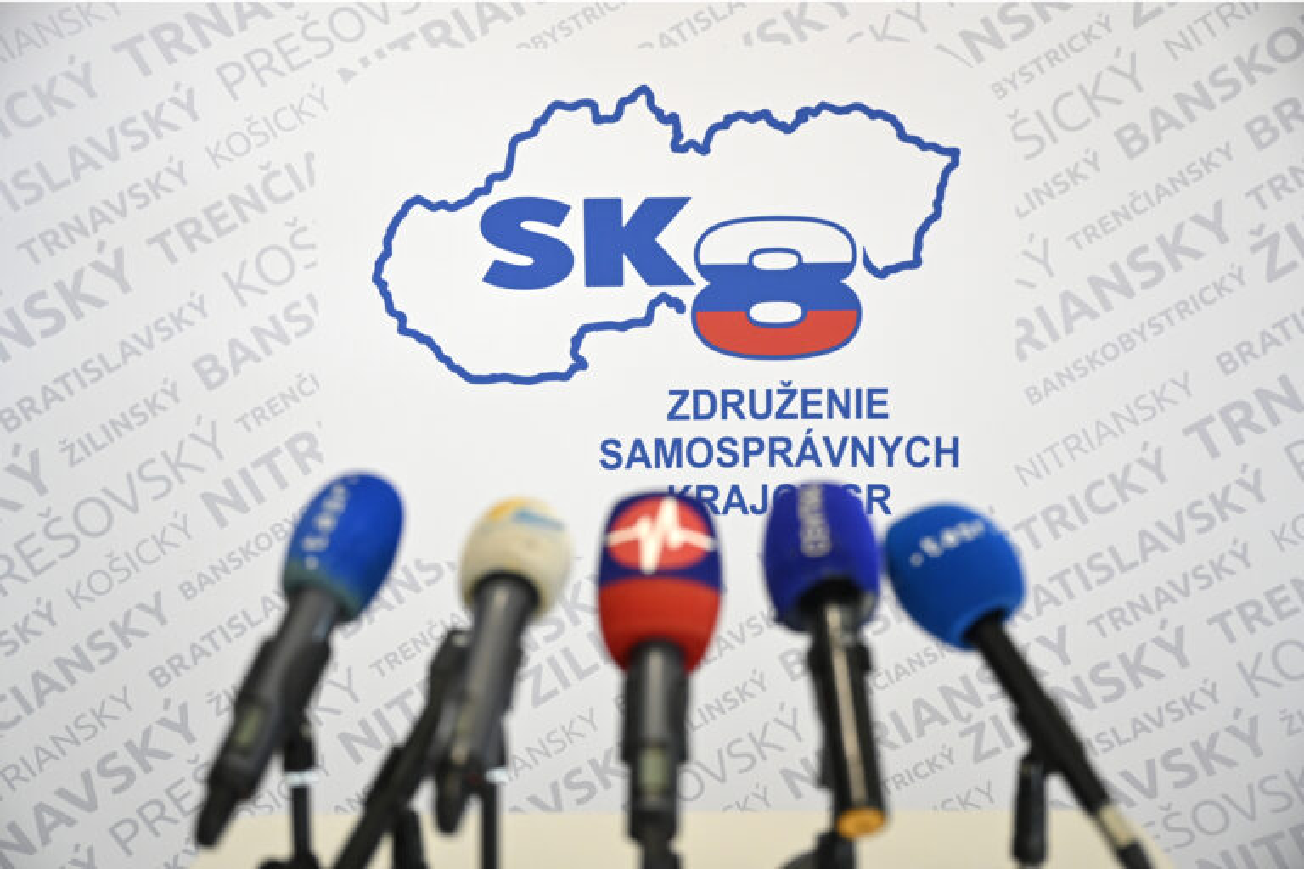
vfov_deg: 33.4
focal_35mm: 40
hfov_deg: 48.5
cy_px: 434
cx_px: 652
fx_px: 1449
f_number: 2.8
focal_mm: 40
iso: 3200
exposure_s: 1/640
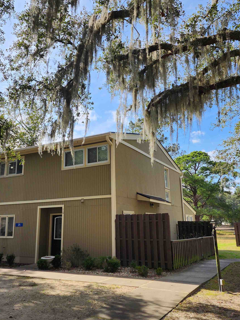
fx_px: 287
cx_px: 104
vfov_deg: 58.4
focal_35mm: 31
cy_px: 160
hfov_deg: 45.3
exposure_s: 1/568
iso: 12
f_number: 1.8
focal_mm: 6.4
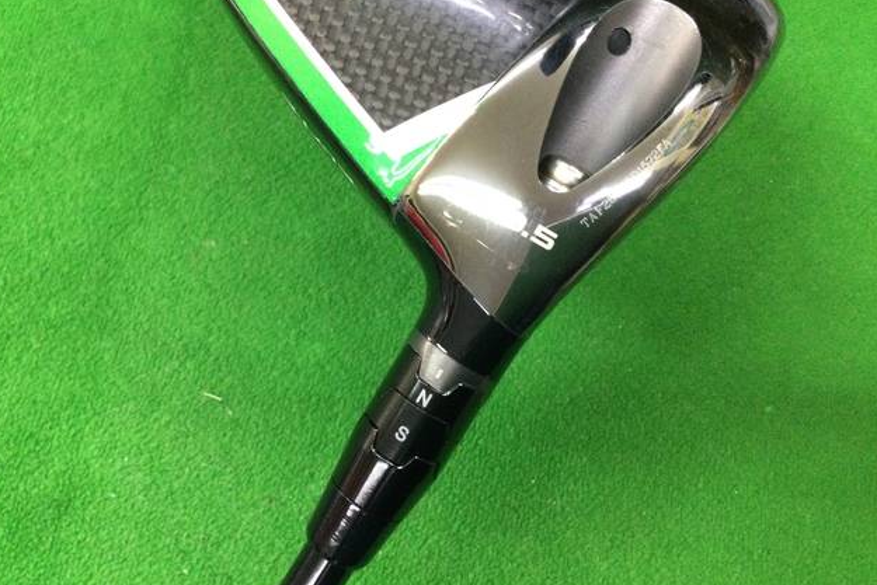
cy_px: 306
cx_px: 432
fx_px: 804
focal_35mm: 33
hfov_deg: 57.2
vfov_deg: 40.0
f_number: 2.4
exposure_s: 1/30
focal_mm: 3.3
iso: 160
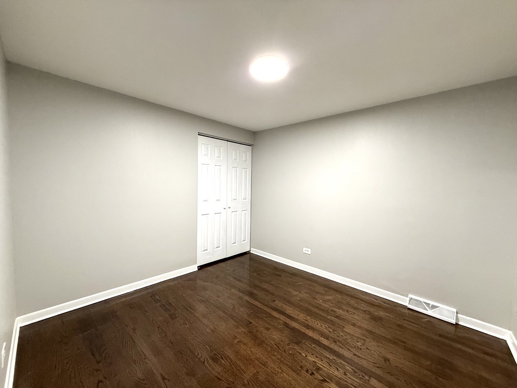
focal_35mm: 14
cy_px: 194
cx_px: 258
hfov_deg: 102.1
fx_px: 209
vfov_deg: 85.7
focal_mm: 2.22
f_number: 2.2
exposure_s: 1/60
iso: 320
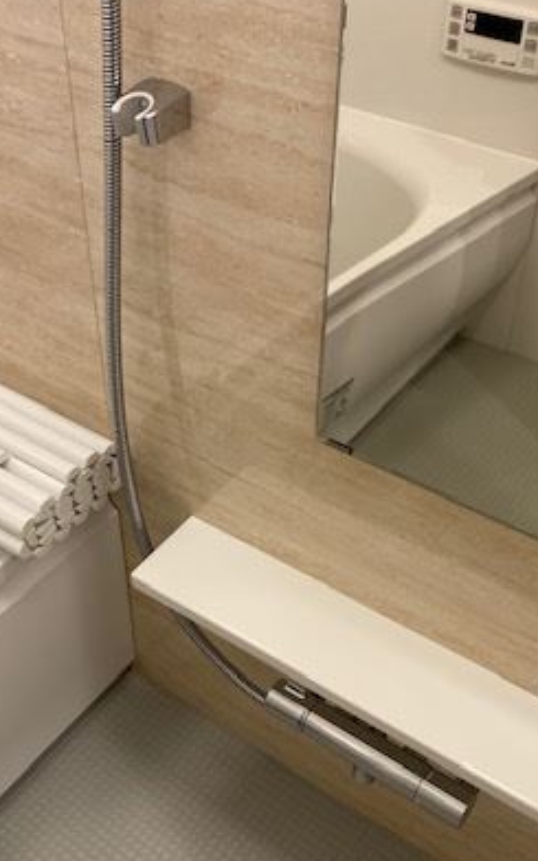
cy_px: 499
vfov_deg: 44.2
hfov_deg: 28.6
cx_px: 231
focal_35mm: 45
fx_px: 1056
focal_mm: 4.25
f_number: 1.8
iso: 125
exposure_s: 1/100
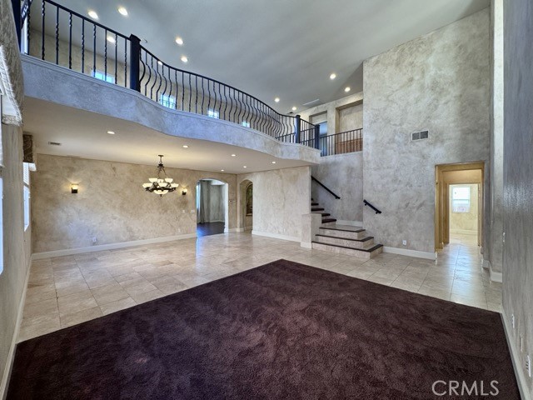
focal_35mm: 14
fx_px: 216
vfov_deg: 85.7
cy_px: 200
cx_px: 266
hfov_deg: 102.1
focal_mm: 2.22
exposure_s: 1/120
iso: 200
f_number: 2.2
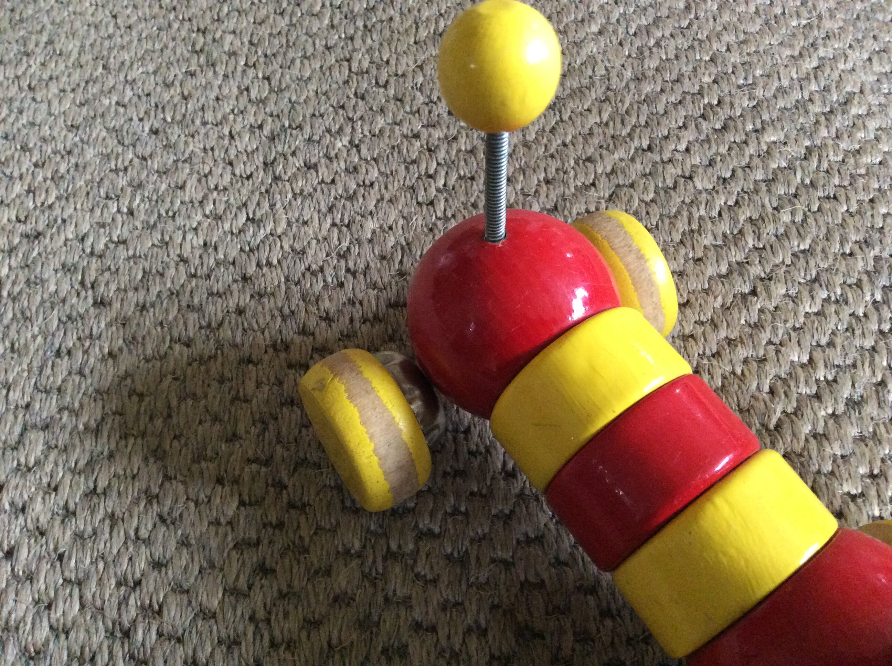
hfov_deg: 56.9
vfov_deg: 44.1
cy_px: 333
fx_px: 823
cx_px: 446
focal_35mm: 32
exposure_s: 1/17
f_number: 2.4
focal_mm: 3.3
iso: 320
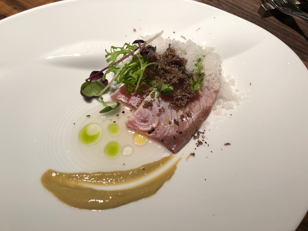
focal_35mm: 28
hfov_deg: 63.4
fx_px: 249
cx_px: 154
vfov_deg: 49.7
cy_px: 116
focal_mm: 4
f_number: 1.8
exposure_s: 1/15
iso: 40
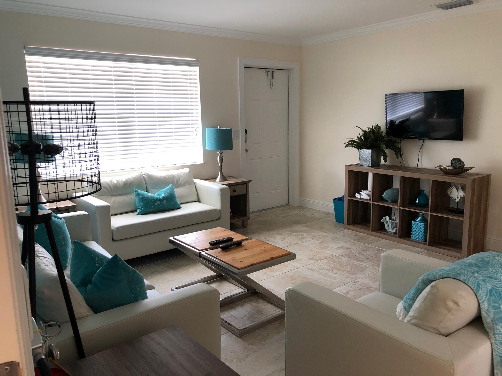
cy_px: 188
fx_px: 406
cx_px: 251
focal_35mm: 28
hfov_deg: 63.4
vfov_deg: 49.7
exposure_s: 1/20
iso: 32
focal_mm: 3.99
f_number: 1.8
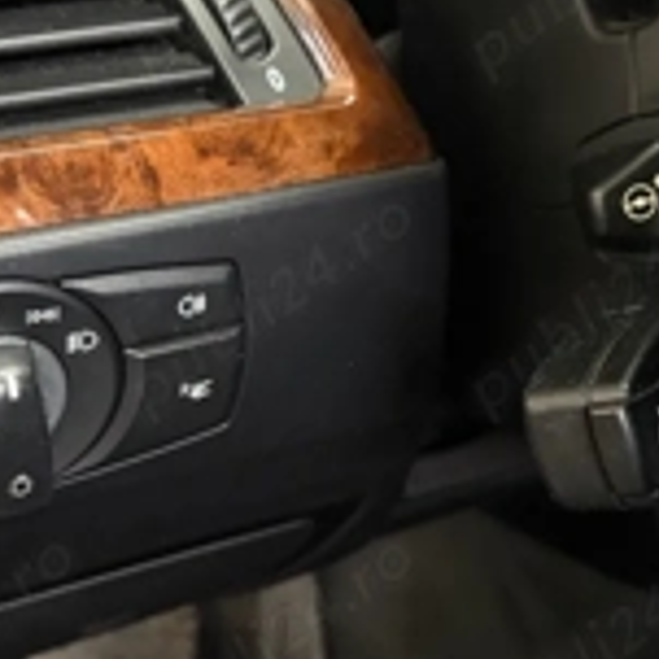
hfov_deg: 28.1
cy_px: 358
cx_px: 358
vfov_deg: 28.1
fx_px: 1314
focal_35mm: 61
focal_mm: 5.96
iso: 320
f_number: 1.6
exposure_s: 1/60
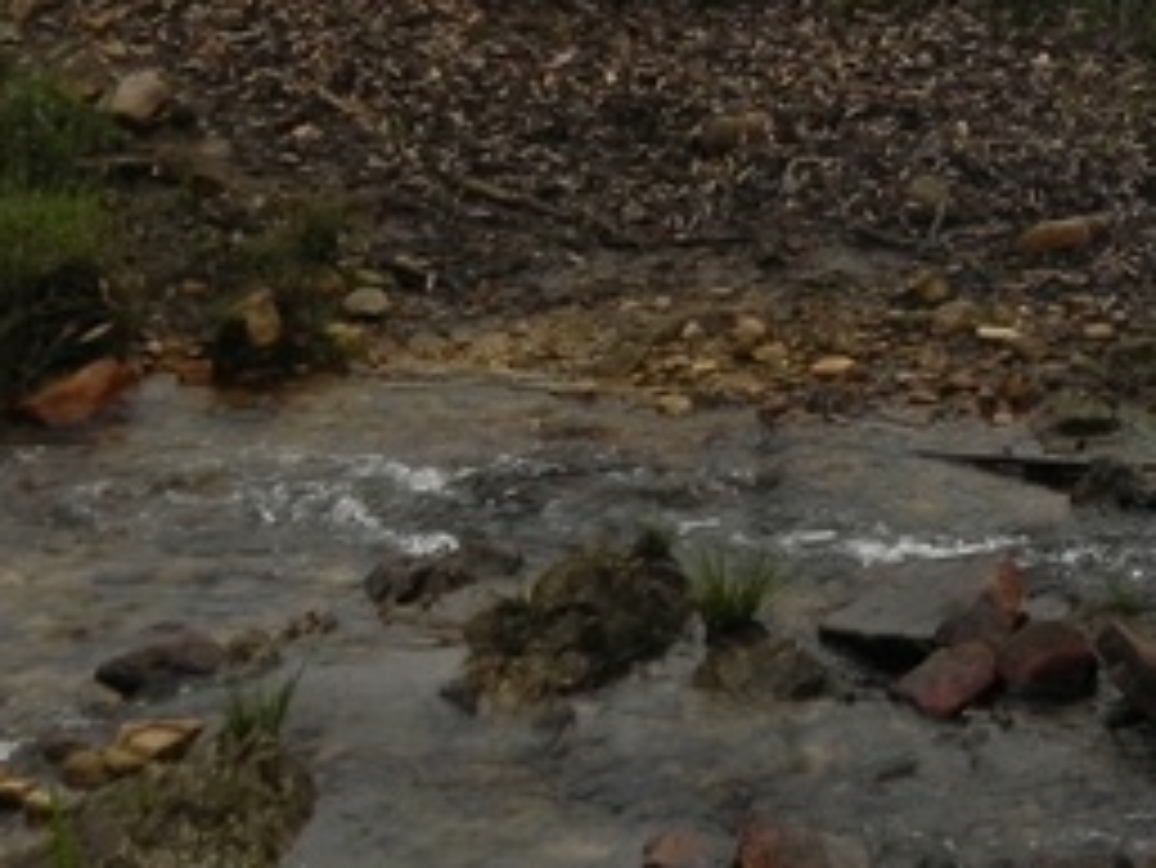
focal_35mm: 79
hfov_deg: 22.7
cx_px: 1390
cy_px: -250
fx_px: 2639
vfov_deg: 17.5
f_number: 5
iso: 160
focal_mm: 5.2
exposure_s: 1/188
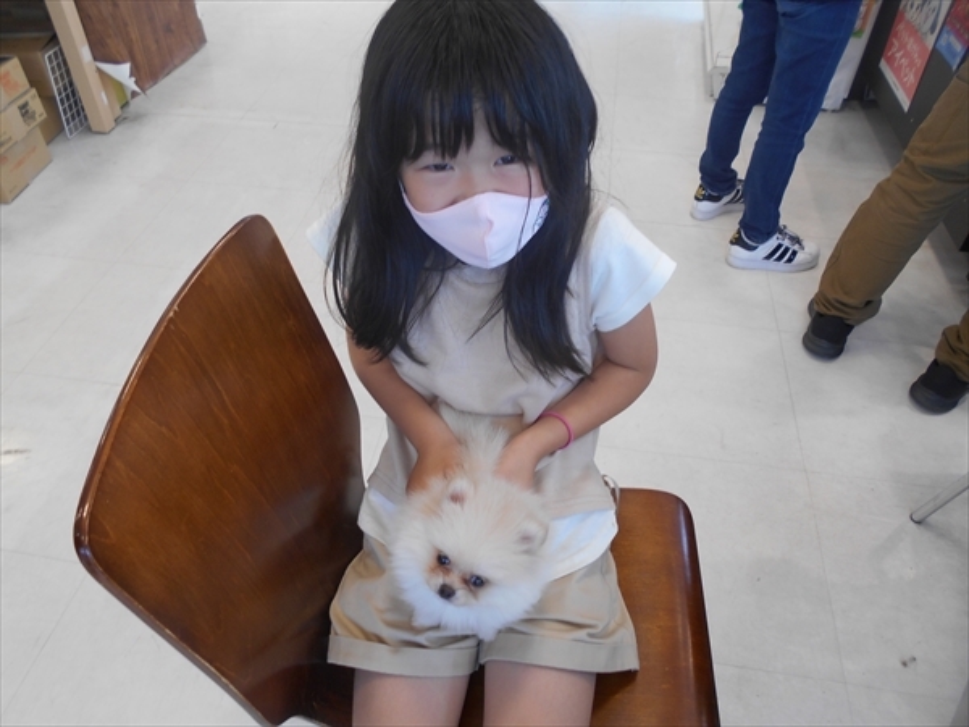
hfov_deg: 67.3
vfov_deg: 53.1
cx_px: 484
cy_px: 364
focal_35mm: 26
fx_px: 728
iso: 80
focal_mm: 4.6
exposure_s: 1/30
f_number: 3.2
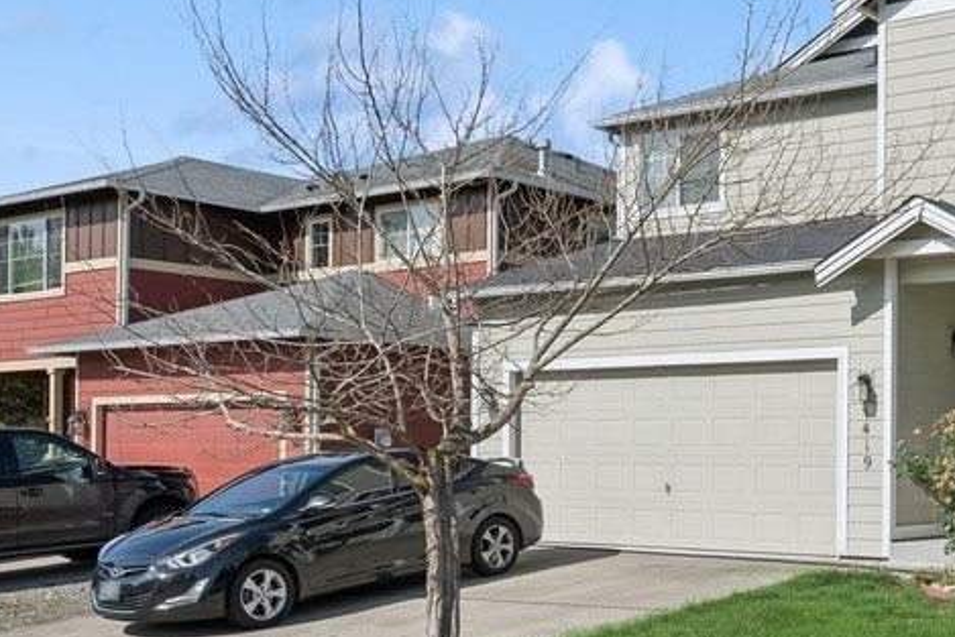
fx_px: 1274
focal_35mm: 48
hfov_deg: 38.2
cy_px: 285
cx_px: 867
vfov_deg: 28.1
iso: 200
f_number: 11
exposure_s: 1/500
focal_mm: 25
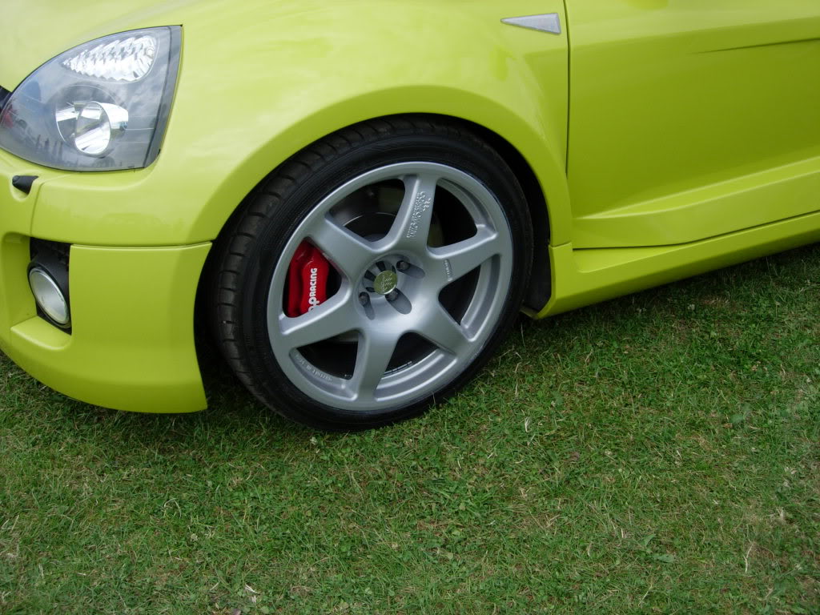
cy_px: 308
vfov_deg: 35.1
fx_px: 971
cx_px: 410
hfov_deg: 45.8
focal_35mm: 41
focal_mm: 8.5
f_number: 2.9
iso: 64
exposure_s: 1/995
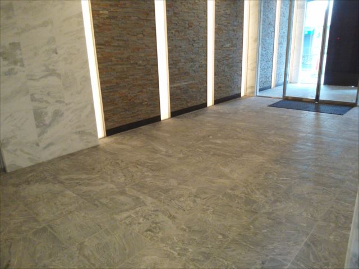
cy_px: 134
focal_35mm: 27
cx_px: 180
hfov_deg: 65.3
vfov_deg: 51.4
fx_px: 280
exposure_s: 1/16.9
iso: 194
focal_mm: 2.87
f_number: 2.4
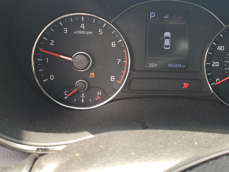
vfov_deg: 35.5
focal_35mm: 40
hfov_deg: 45.8
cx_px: 159
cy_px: 53
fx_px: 265
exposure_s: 1/137
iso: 50
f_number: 1.5
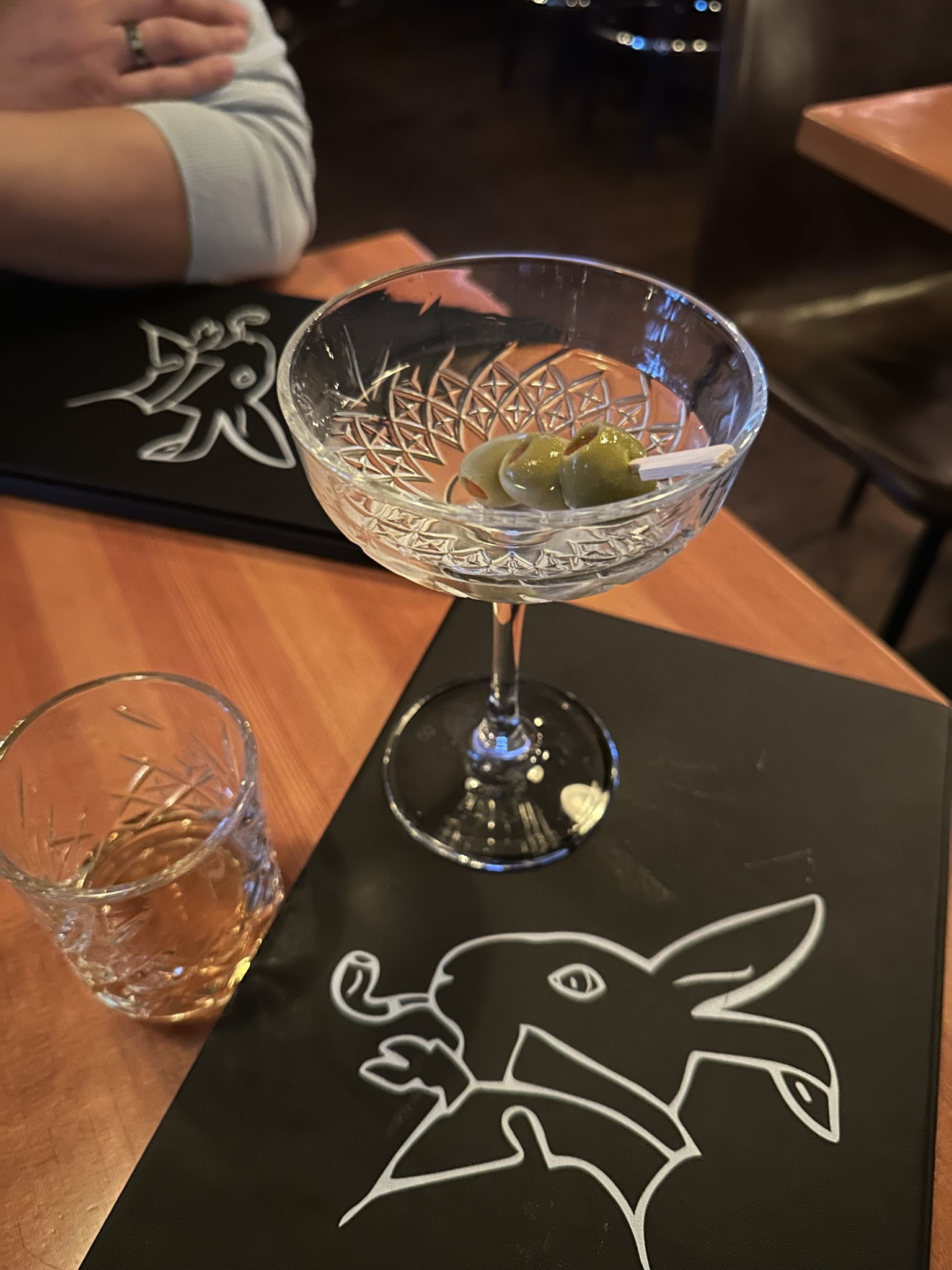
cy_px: 635
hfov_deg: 56.8
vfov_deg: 71.6
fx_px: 880
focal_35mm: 24
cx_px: 476
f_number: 1.78
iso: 1000
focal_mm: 6.86
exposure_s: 1/12
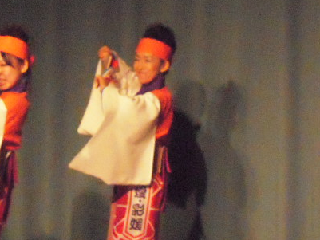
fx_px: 2312
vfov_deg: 5.9
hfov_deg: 7.9
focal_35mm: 250
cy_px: 122
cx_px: 225
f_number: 5.3
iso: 3200
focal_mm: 17.4
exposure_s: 1/250
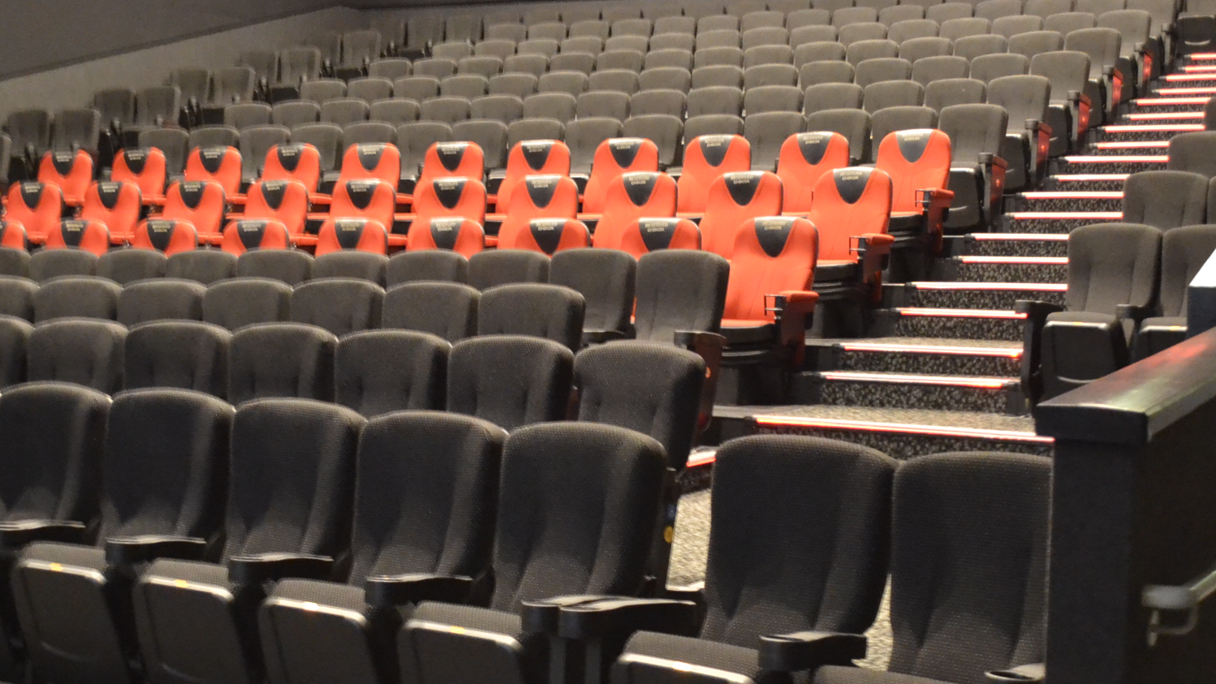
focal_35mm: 58
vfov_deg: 20.7
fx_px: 1870
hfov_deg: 36.0
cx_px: 571
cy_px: 458
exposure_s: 1/1.3
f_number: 4
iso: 3200
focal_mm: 24
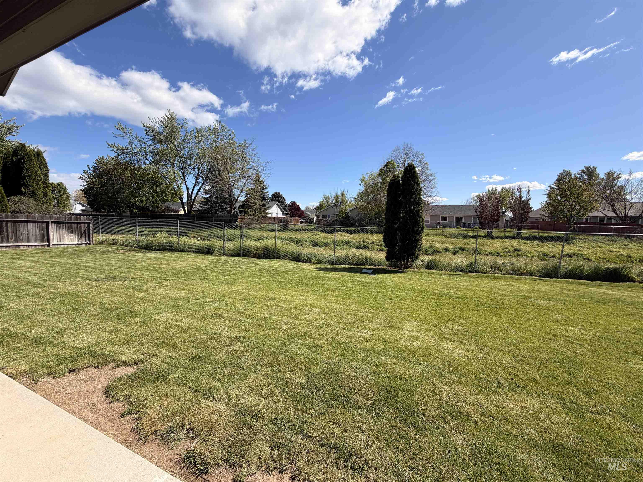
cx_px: 322
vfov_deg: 85.7
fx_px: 260
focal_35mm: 14
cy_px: 241
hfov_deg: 102.1
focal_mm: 2.22
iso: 20
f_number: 2.2
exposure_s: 1/830
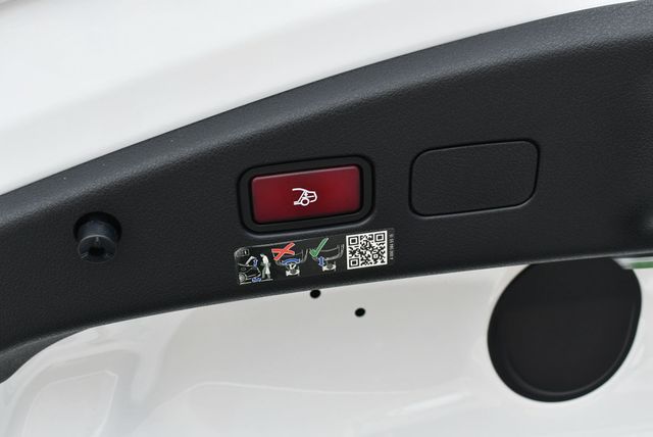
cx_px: 326
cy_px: 218
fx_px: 908
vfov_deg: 27.0
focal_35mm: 50
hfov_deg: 39.6
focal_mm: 25
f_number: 5.6
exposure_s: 1/250
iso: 250
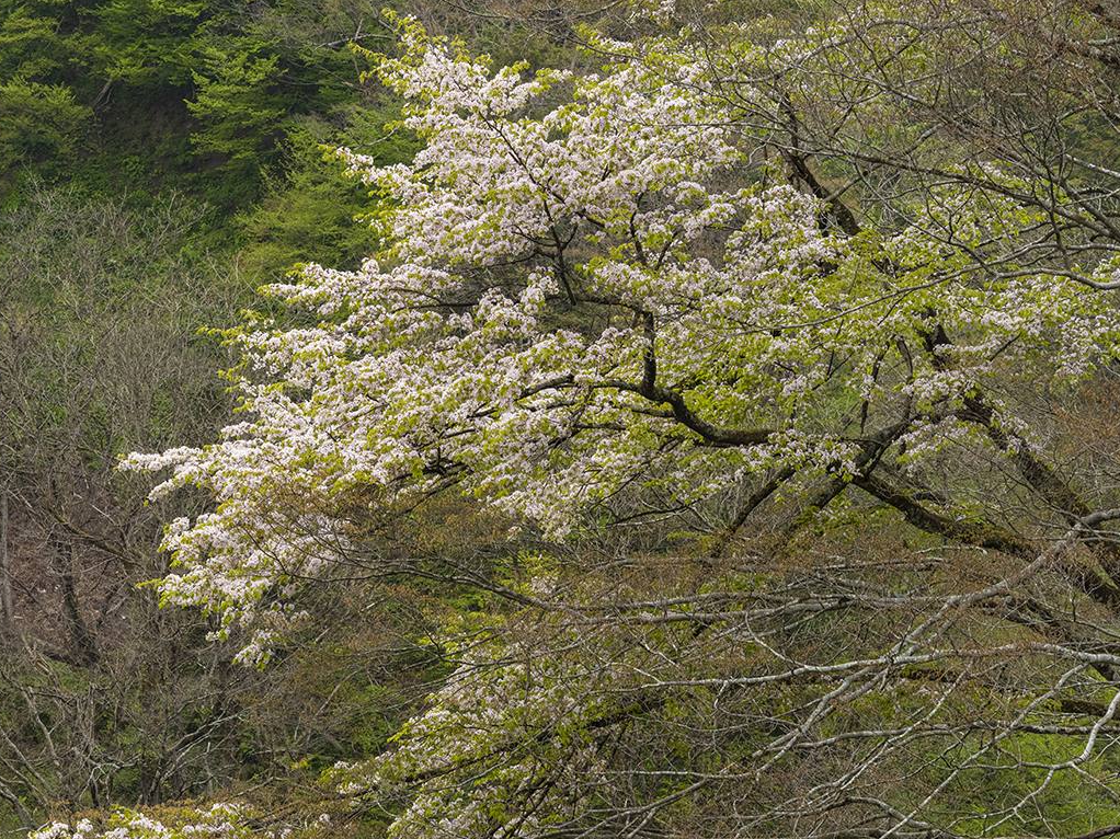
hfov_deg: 15.2
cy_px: 497
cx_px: 475
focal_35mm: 130
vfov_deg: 11.4
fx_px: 4205
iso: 800
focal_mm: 105.5
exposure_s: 1/30
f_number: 11
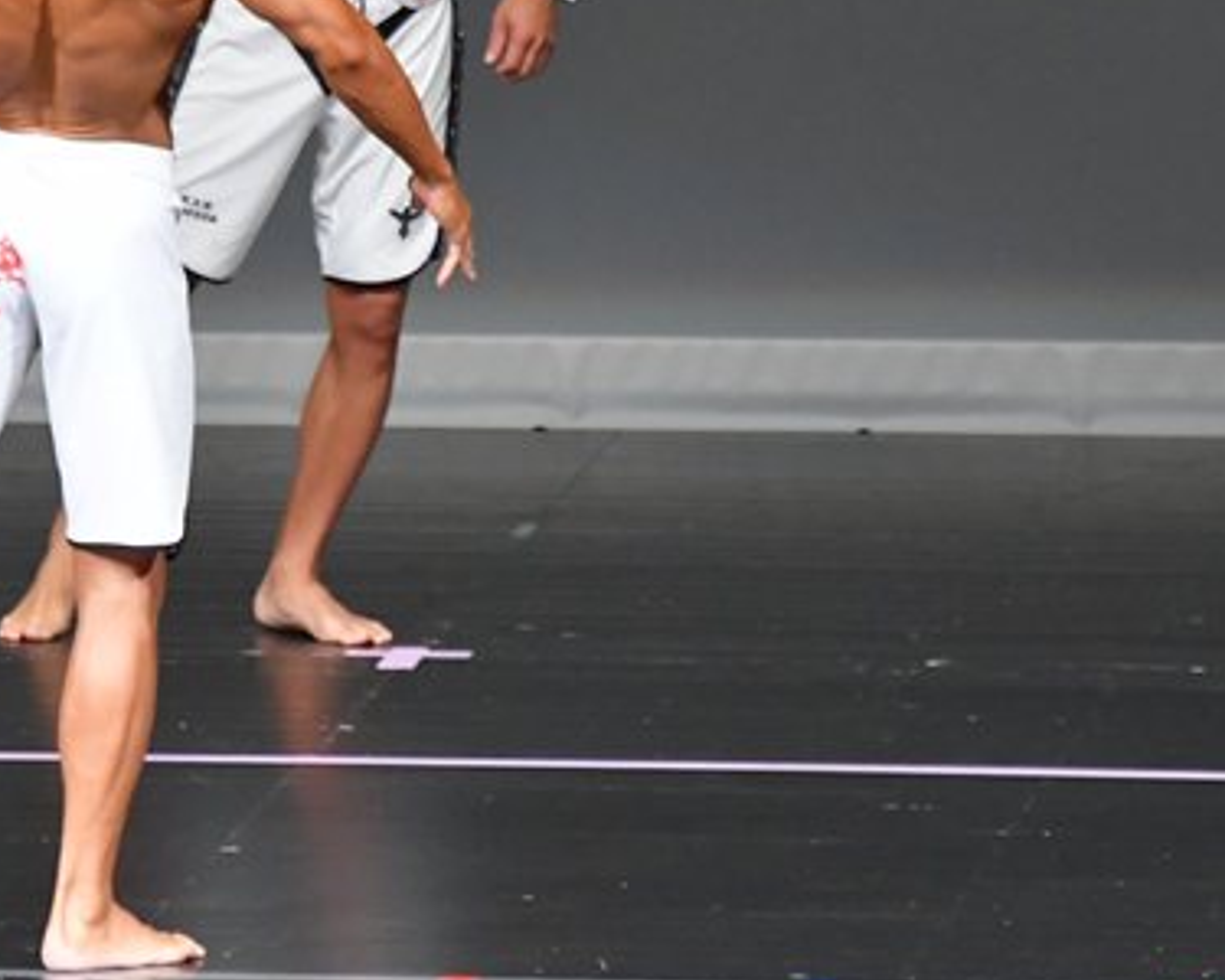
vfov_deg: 2.3
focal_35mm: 668
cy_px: 274
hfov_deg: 2.9
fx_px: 24219
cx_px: 116
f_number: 5.6
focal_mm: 230
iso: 5000
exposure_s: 1/400
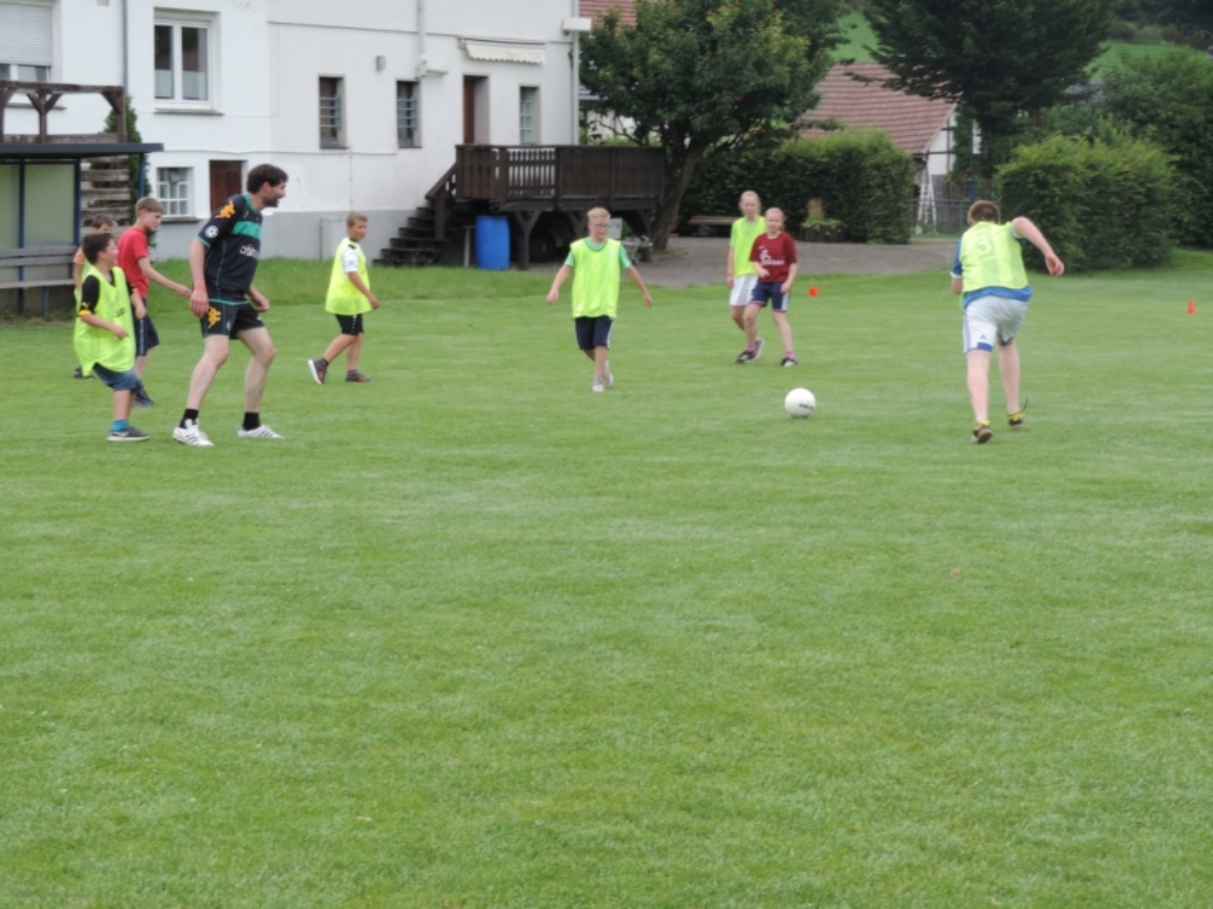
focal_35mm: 90
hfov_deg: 21.8
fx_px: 3153
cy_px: 454
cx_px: 606
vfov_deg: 16.4
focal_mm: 16
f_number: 4.1
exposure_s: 1/160
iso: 80
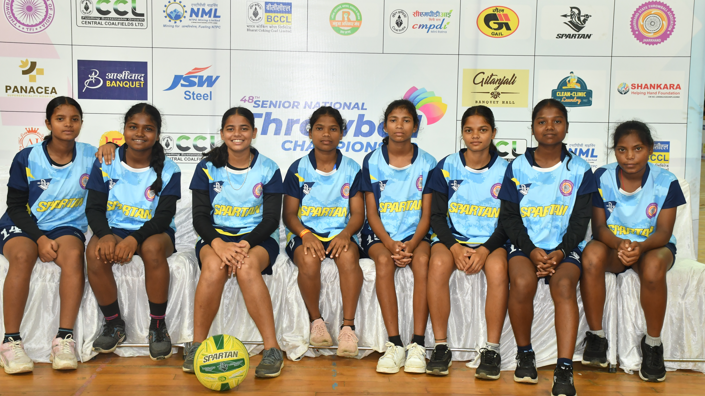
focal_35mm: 55
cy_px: 191
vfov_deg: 21.8
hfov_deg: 37.8
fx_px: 1028
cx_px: 353
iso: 800
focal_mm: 35
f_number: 6.3
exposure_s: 1/60
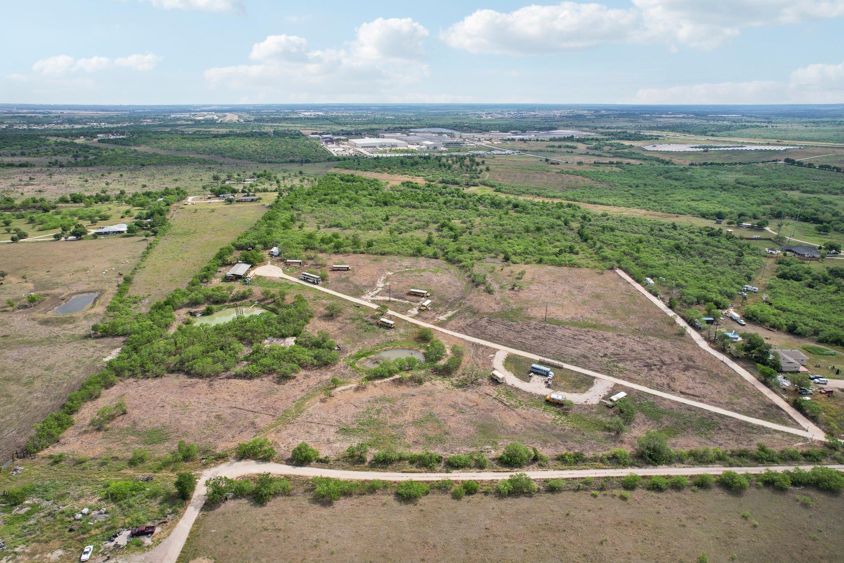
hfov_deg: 78.6
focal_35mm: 22
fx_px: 516
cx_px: 422
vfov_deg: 57.2
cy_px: 282
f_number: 2.8
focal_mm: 8.4
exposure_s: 1/2500
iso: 140
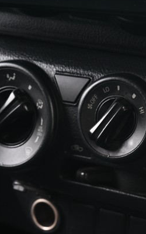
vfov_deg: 23.4
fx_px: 554
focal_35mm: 87
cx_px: 114
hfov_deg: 14.9
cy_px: 197
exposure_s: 1/15
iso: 280
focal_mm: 31
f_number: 5.6
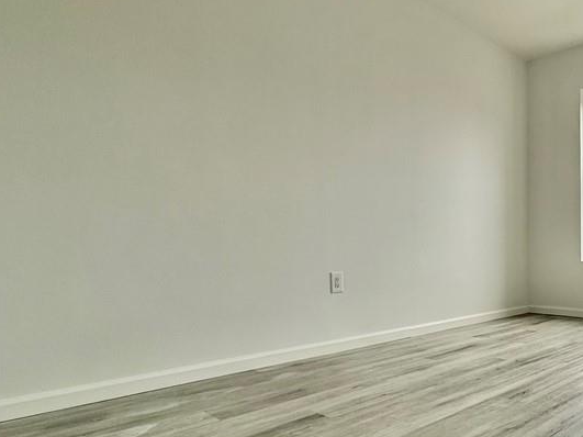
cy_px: 270
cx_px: 498
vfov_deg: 50.9
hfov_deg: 58.2
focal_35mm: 27
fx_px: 455
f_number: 2.2
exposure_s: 1/99
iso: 125
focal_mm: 2.22
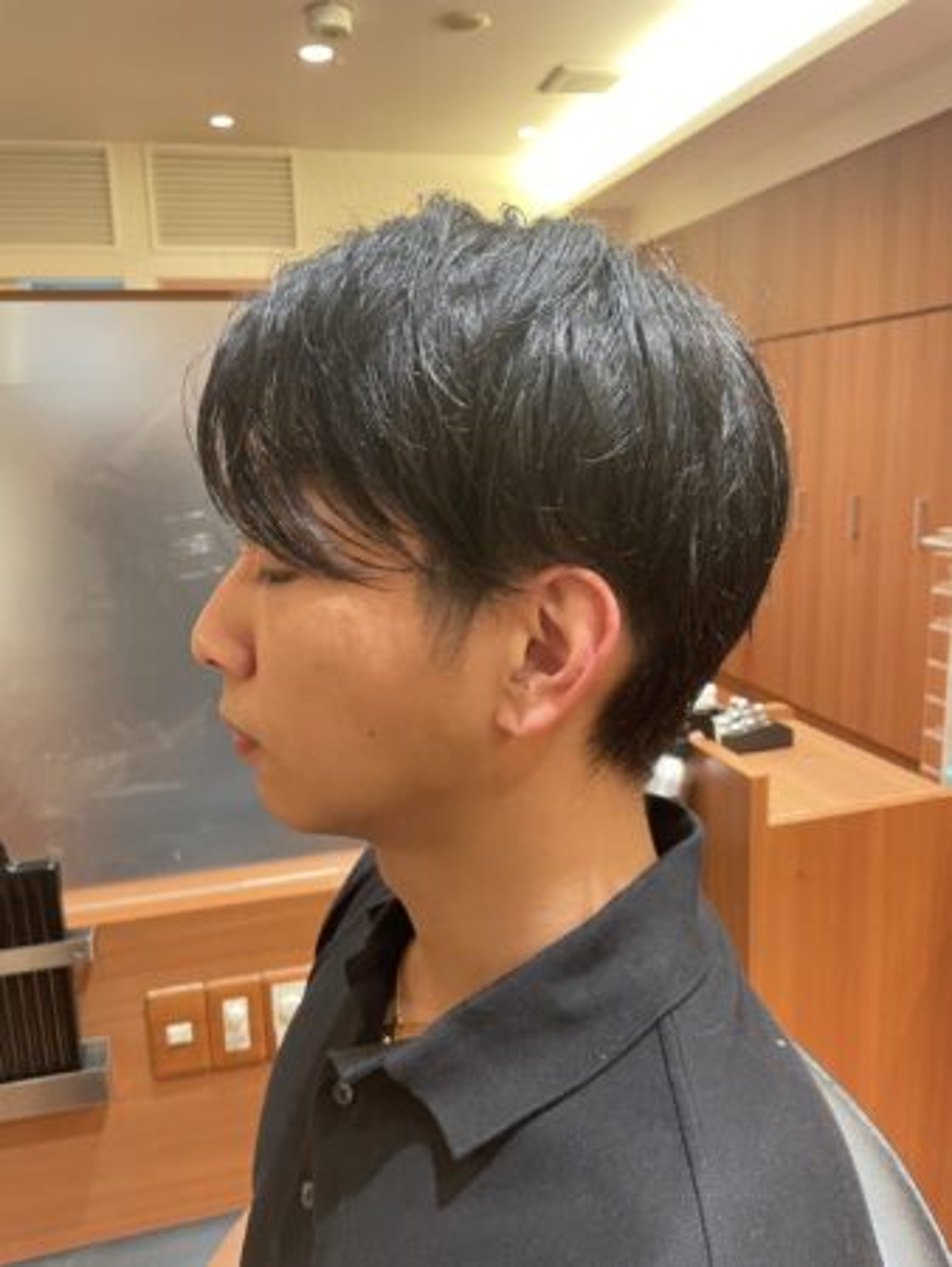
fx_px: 952
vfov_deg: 67.3
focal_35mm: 26
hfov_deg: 53.1
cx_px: 476
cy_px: 634
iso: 320
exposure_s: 1/50
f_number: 1.6
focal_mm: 4.2
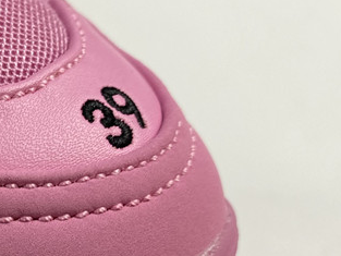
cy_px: 223
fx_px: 818
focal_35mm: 83
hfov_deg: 20.9
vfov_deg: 17.6
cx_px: -132
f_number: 1.8
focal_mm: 4.25
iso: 50
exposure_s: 1/100
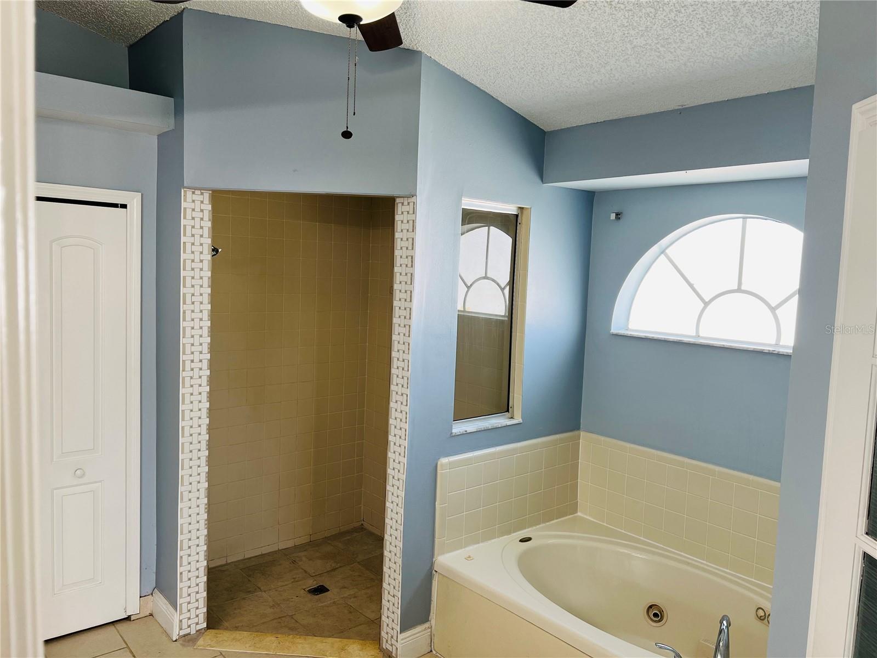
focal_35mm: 26
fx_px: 659
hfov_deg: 67.3
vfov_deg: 53.1
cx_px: 438
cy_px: 329
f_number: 1.5
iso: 50
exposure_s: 1/163
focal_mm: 5.7
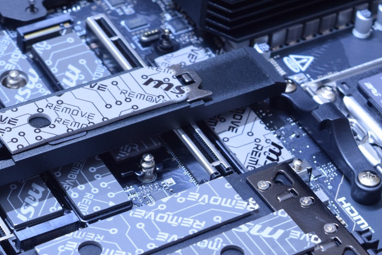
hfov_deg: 13.1
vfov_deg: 8.7
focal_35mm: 157
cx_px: 142
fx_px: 1666
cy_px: 165
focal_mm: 55
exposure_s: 1/6
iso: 1600
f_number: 8
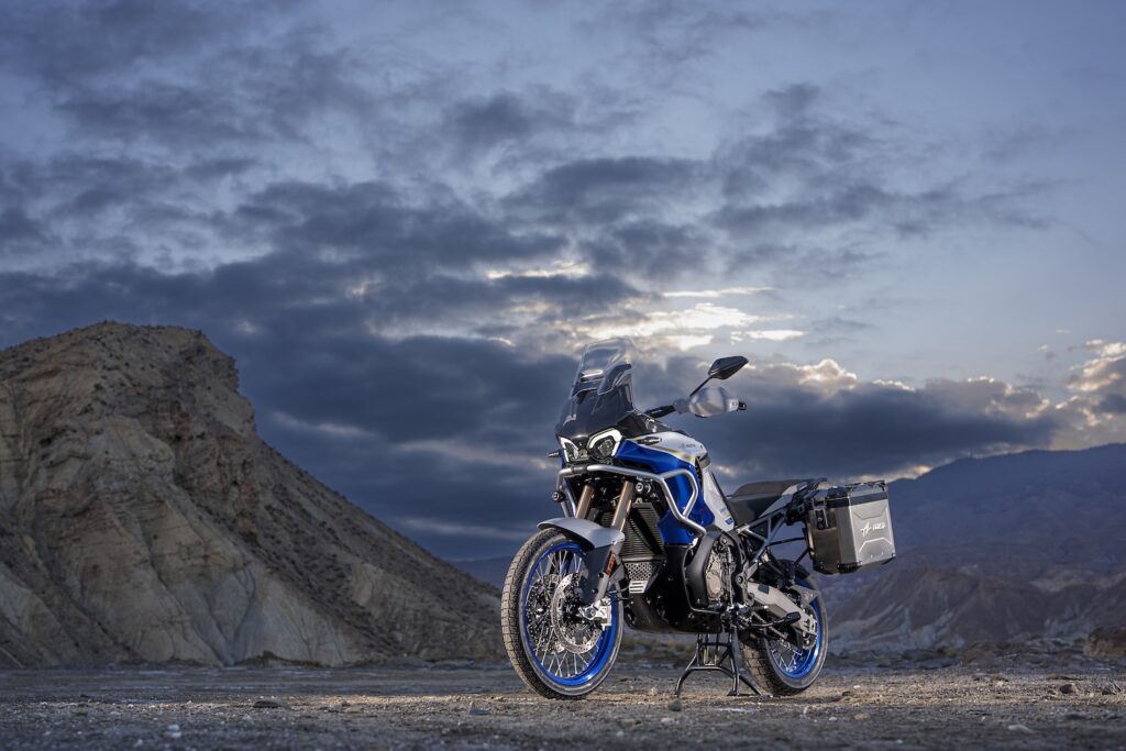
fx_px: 1251
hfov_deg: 48.5
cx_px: 563
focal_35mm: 40
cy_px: 376
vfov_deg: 33.4
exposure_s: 1/320
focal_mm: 40
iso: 125
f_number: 4
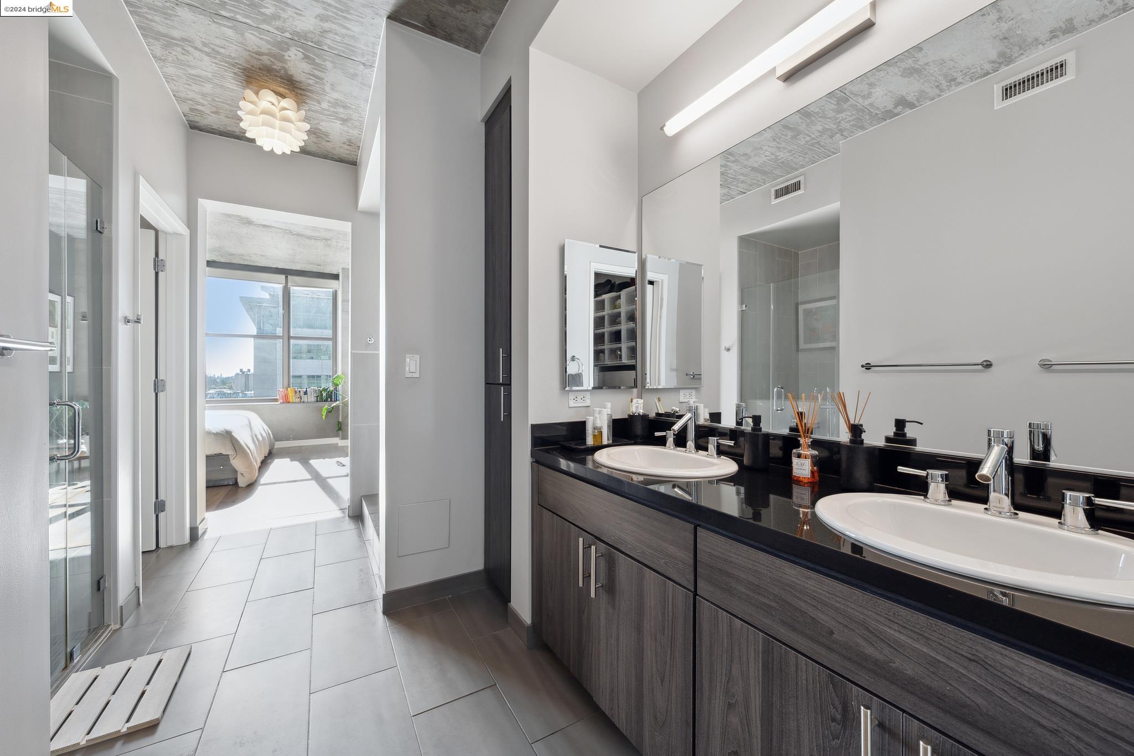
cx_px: 567
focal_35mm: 13
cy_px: 378
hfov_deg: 108.3
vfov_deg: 85.4
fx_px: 409
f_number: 9
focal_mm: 13
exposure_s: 1/6
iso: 160
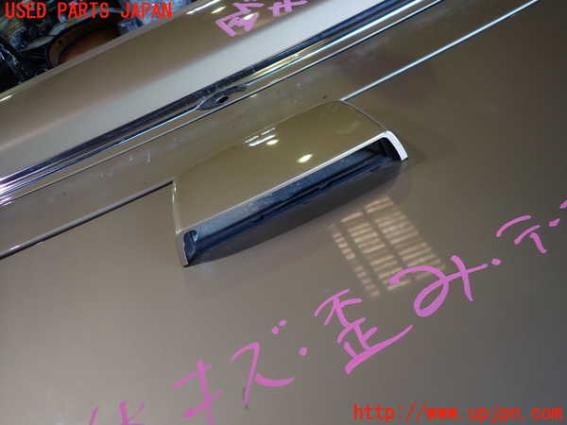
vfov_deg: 54.9
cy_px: 212
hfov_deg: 69.4
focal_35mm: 25
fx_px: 409
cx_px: 284
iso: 125
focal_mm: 4.5
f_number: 2
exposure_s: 1/60
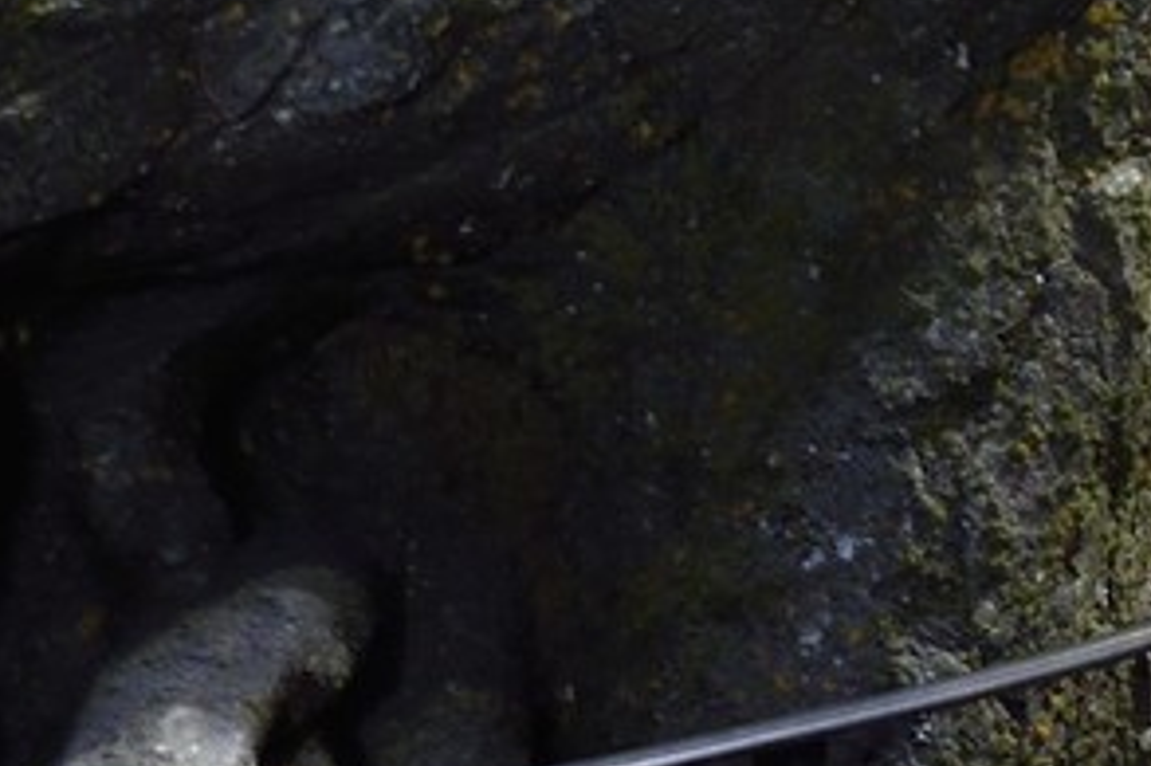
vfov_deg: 7.9
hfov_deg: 11.8
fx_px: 5240
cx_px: 1905
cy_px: -927
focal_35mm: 164
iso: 1600
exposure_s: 1/6
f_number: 5
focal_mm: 30
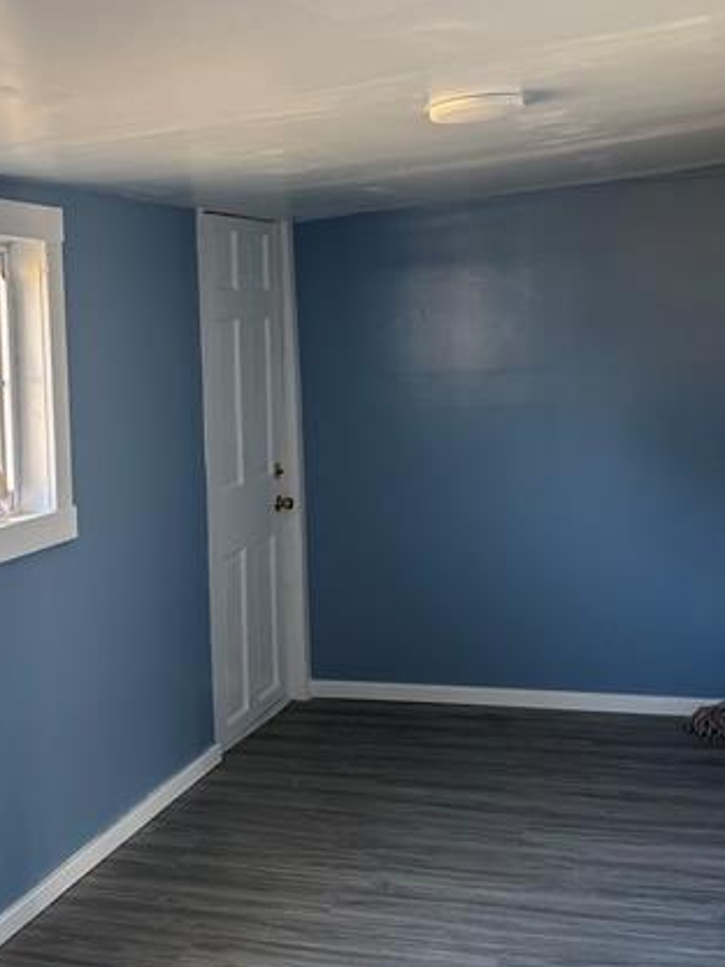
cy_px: 439
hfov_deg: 30.2
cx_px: 321
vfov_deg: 39.6
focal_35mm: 48
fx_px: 1340
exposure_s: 1/101
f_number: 1.6
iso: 125
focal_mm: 5.96
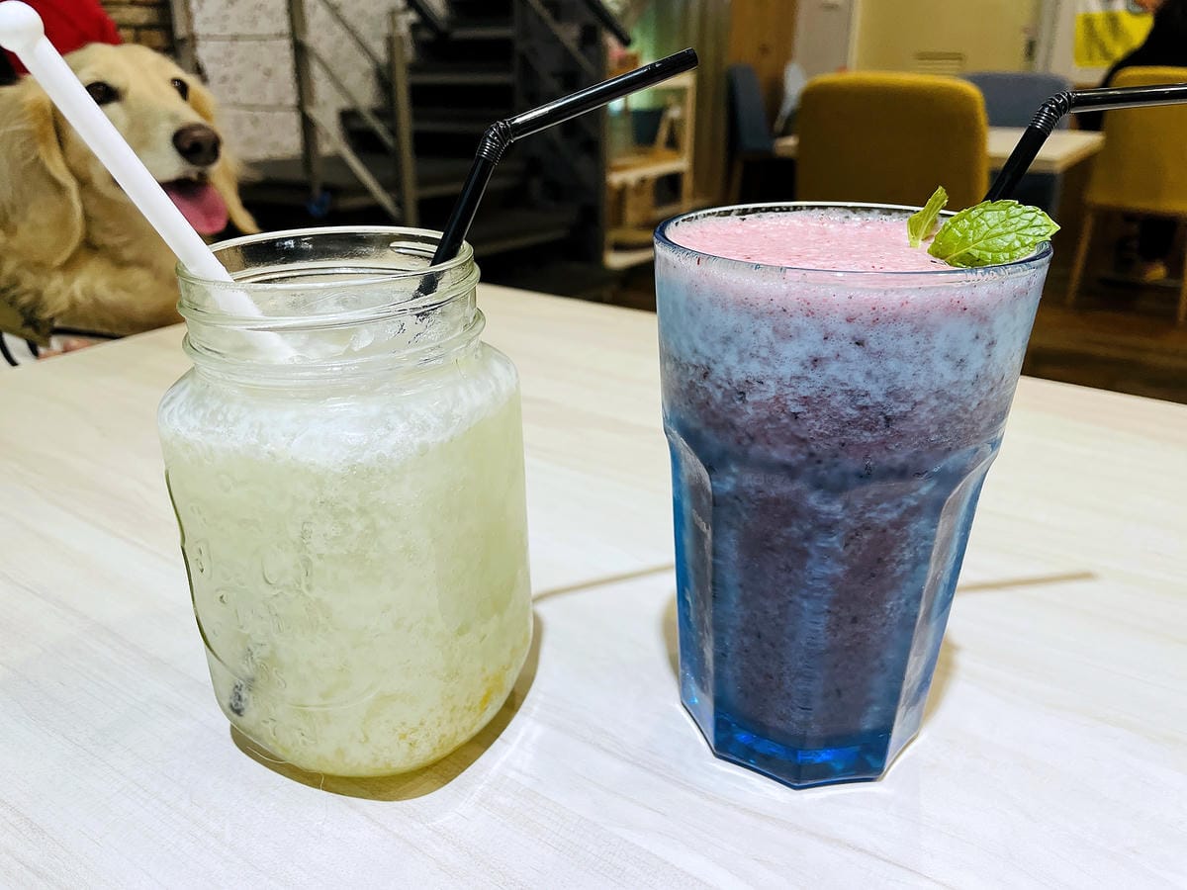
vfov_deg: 53.1
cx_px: 594
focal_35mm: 26
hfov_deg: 67.3
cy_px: 445
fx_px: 892
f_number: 1.6
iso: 64
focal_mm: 4.2
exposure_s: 1/120
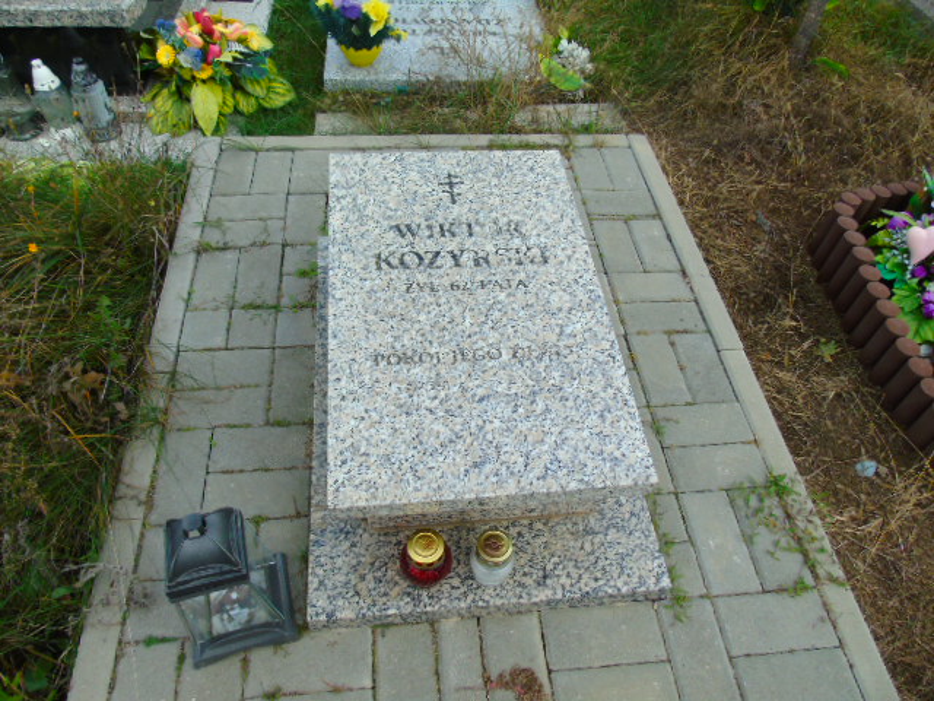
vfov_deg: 54.9
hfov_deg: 69.4
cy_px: 350
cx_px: 467
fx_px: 675
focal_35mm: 25
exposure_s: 1/200
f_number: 3.4
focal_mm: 4.4
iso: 80
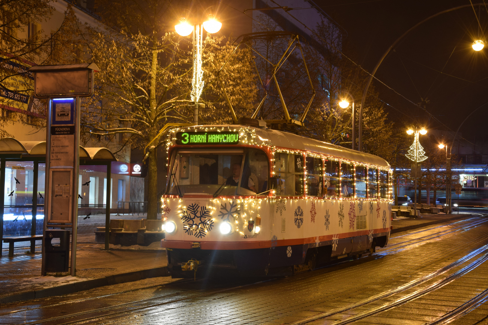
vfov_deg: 21.6
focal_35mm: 63
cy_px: 162
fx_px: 854
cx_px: 244
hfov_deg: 31.9
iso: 200
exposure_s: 1/1.6
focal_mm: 42
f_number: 6.3
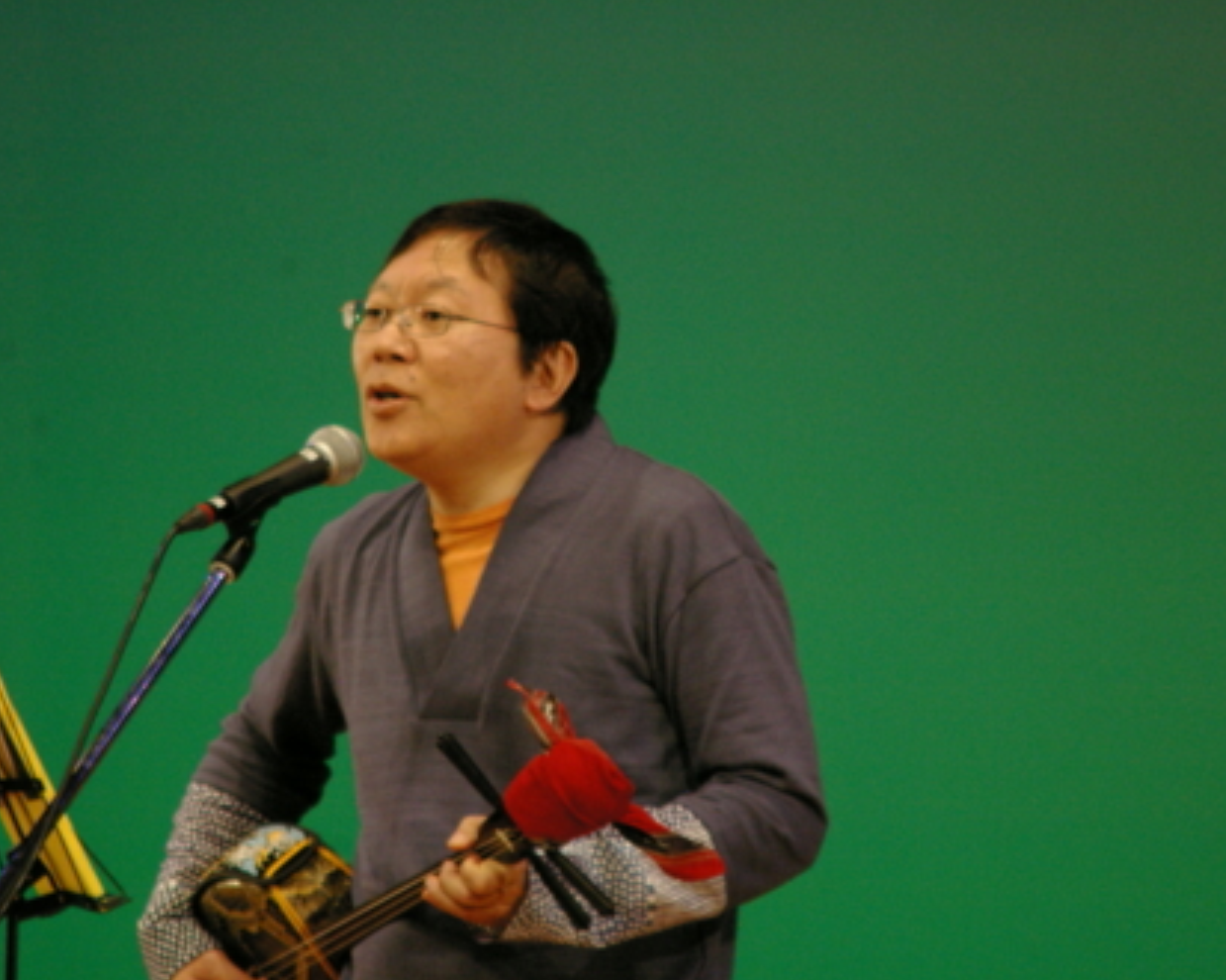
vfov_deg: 3.0
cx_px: 534
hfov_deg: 3.8
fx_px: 18533
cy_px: 489
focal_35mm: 511
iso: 1600
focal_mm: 300
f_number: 5.6
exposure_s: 1/180
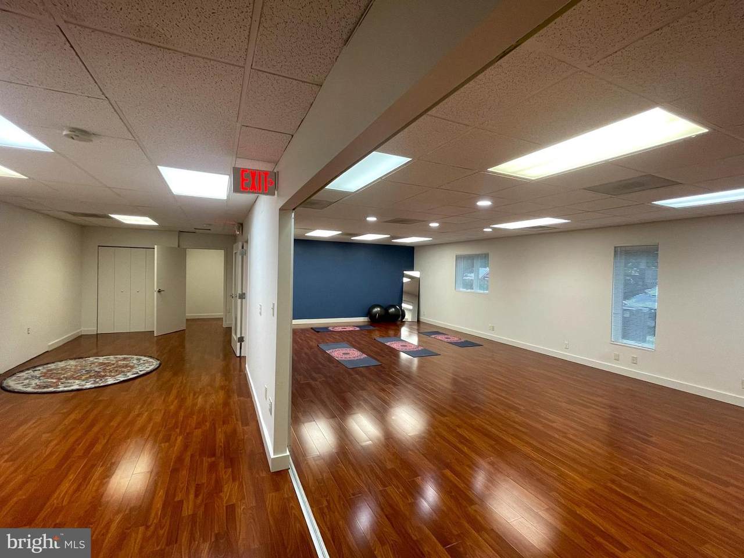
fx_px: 322
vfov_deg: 81.7
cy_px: 279
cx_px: 372
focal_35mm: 15
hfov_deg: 98.2
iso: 250
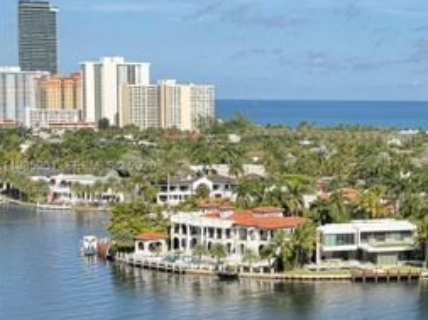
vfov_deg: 15.5
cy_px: 167
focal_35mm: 95
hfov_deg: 20.1
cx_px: 414
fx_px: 1173
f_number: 1.78
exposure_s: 1/2415
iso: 100
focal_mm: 6.76
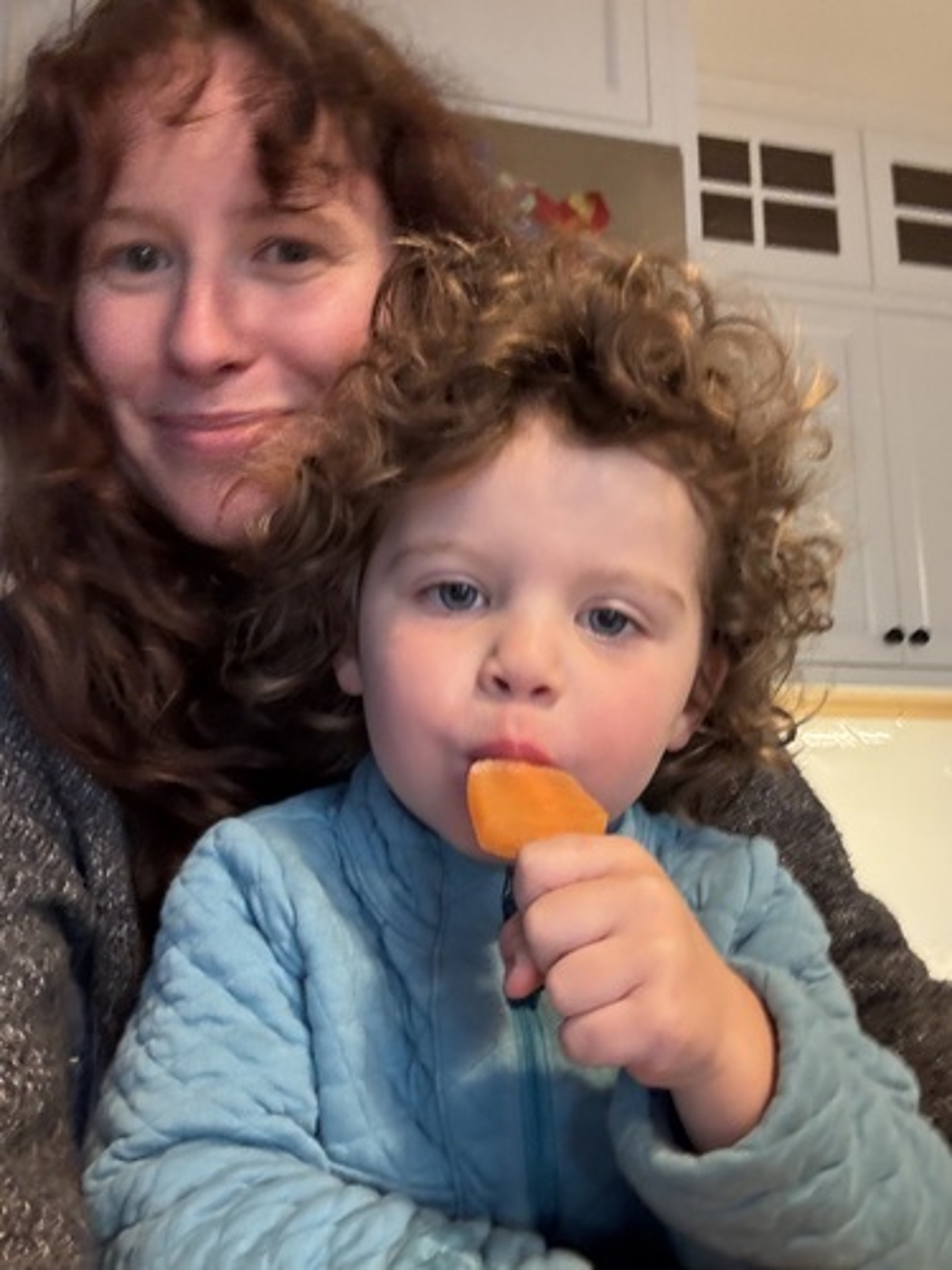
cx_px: 476
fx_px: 1100
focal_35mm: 30
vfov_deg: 60.0
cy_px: 635
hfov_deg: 46.8
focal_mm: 2.69
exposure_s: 1/40
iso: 320
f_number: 1.9
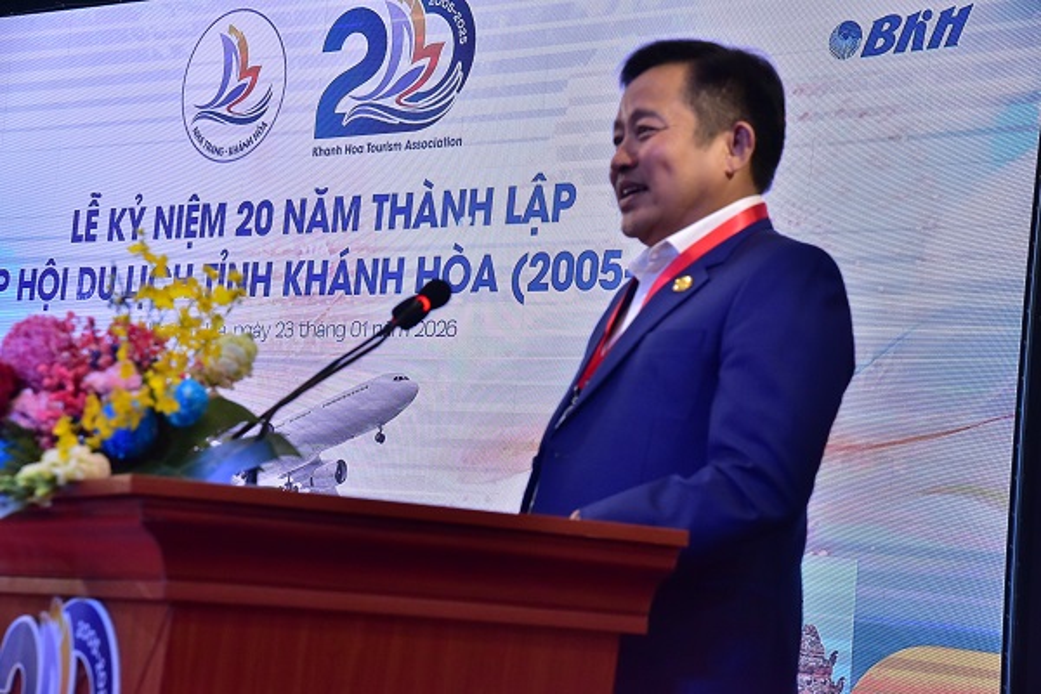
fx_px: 2371
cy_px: 347
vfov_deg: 16.7
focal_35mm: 82
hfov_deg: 24.8
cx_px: 520
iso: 3200
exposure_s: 1/200
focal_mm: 82
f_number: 10
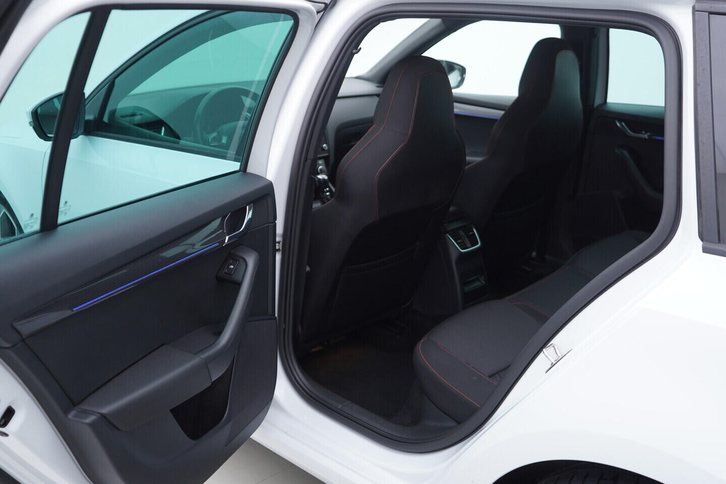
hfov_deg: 53.1
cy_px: 242
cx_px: 363
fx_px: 726
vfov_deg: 36.9
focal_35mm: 36
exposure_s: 1/40
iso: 125
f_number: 3.2
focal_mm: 24
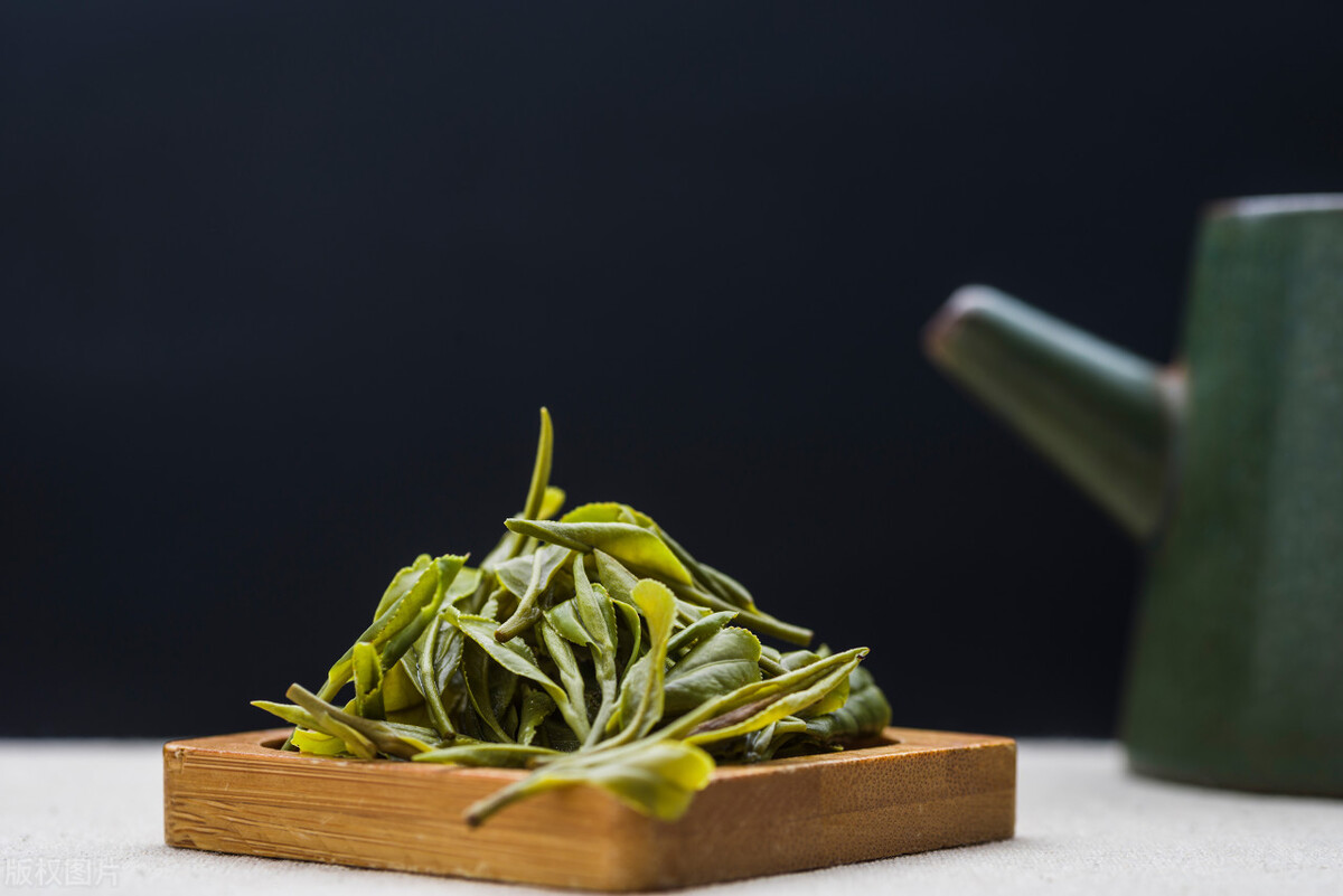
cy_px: 448
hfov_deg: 22.6
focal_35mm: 90
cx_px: 672
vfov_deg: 15.2
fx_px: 3359
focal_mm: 90
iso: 100
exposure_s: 1/160
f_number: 10
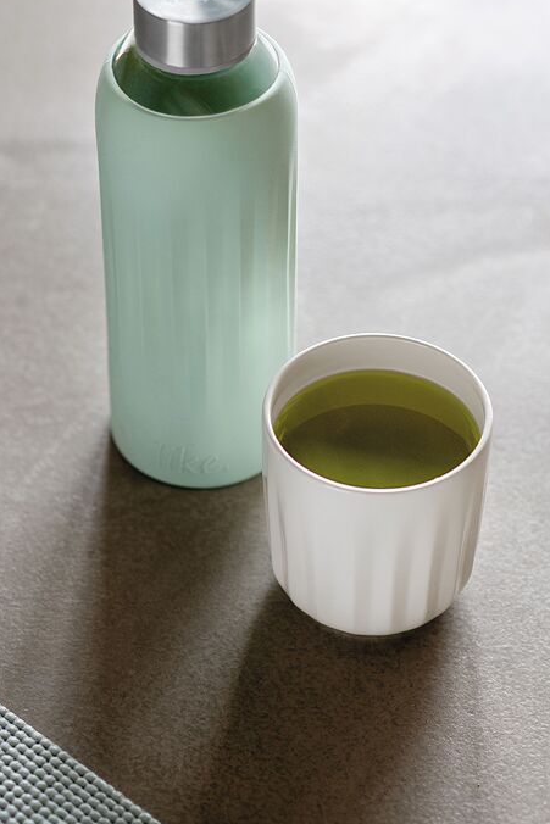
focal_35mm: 109
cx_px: 250
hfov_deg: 12.6
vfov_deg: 18.7
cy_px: 299
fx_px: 2496
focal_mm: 85
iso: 320
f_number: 4
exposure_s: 1/80
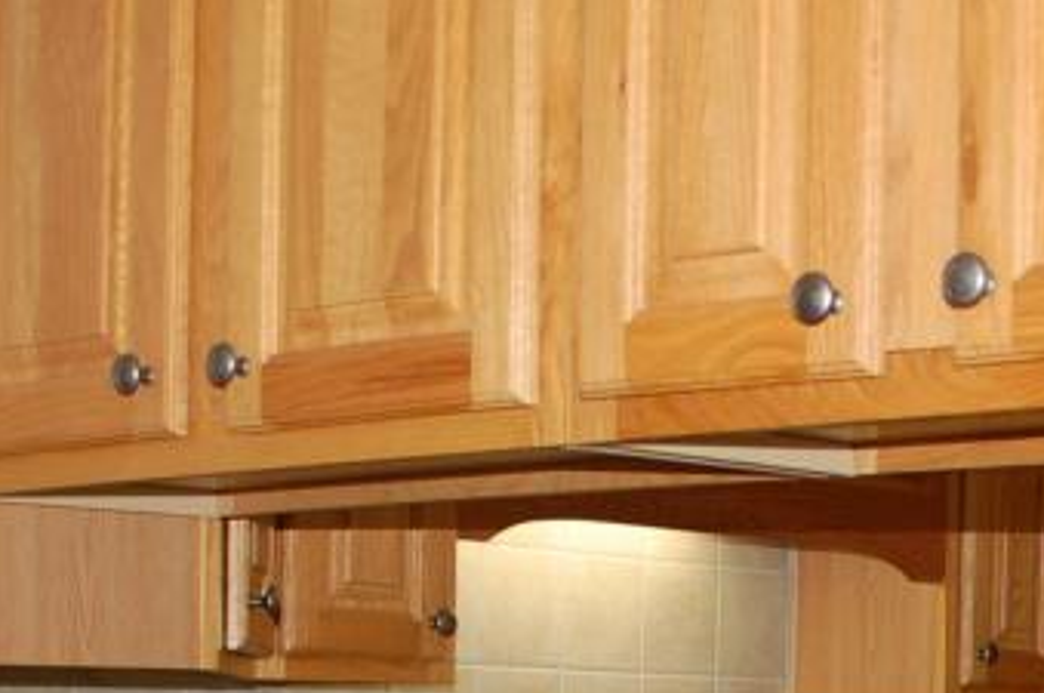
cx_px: 932
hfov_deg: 17.2
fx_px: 3409
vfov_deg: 11.3
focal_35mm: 118
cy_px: 921
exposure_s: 1/60
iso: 200
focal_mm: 23
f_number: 3.8
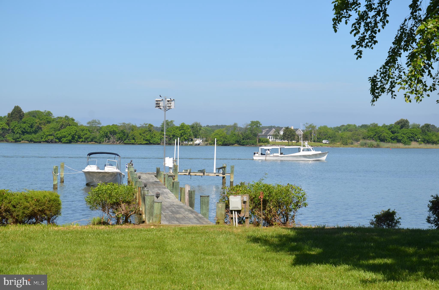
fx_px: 913
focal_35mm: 75
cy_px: 145
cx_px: 220
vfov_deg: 18.1
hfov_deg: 27.0
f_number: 8
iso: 100
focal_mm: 50
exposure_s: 1/250
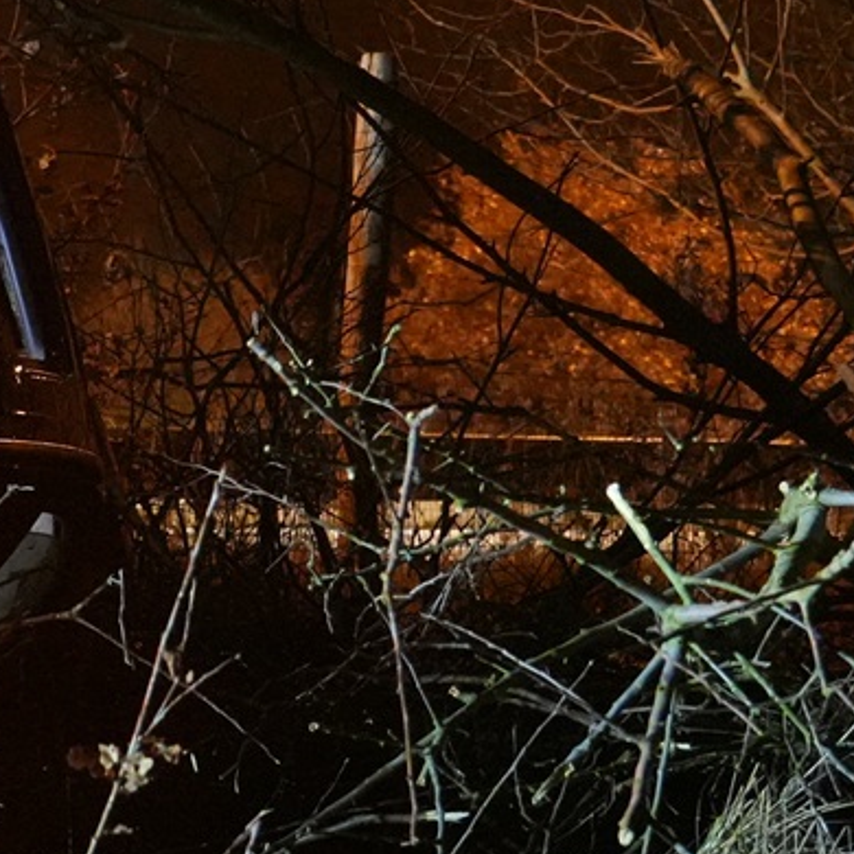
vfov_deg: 11.0
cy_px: 199
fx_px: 4438
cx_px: -418
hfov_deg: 10.6
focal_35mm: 159
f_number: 4
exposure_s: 1/6
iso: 12800
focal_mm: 38
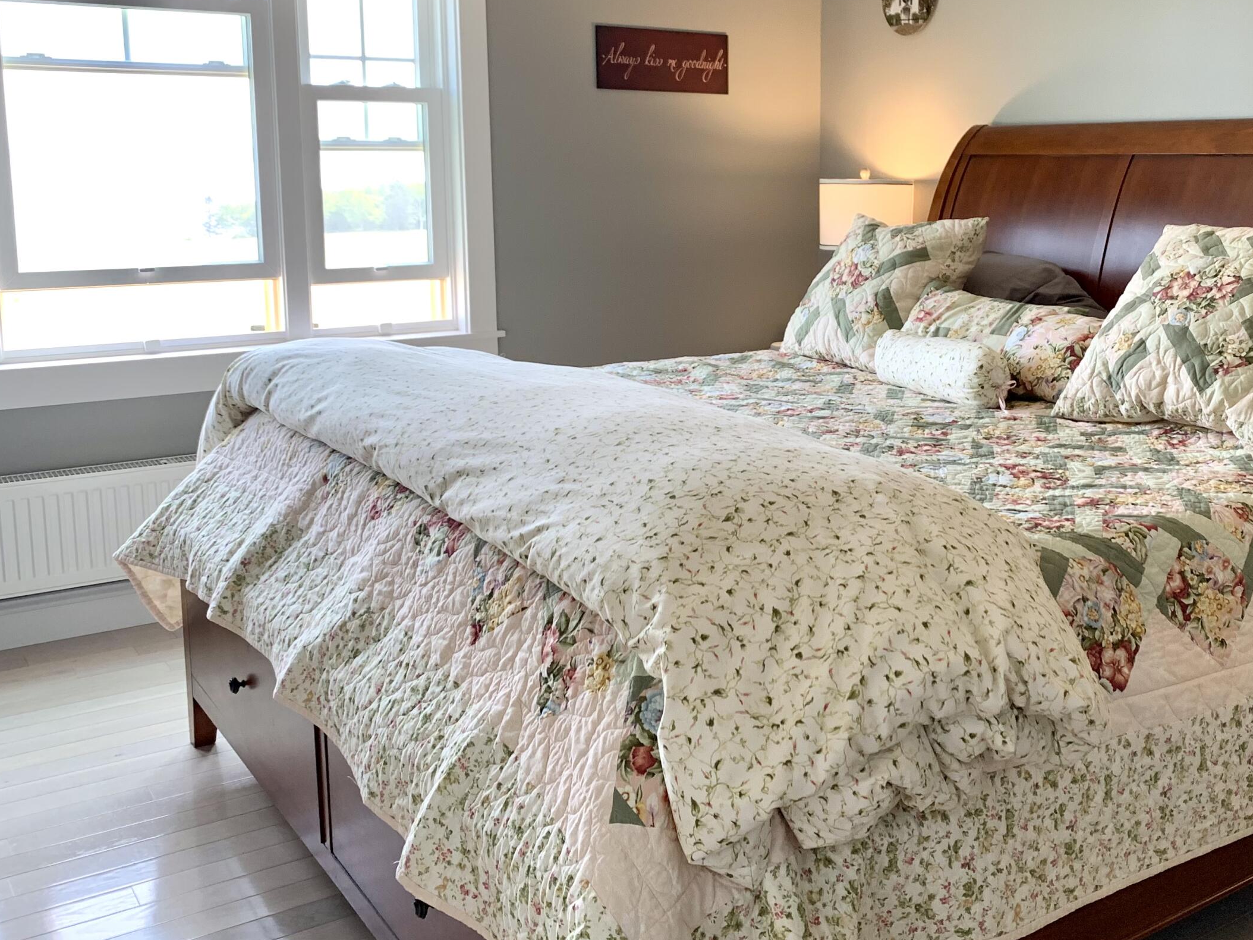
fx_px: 1339
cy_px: 365
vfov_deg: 38.5
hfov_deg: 49.3
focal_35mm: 37
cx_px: 827
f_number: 1.8
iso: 100
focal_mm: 4.25
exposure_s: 1/116
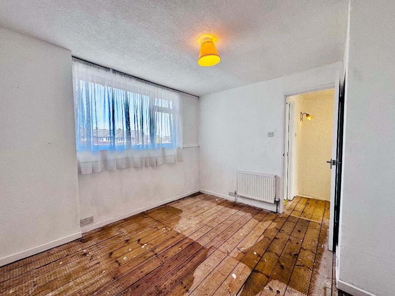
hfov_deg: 102.1
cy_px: 148
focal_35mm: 14
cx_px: 198
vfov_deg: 85.7
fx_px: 160
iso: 40
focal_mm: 2.22
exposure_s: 1/166
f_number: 2.2
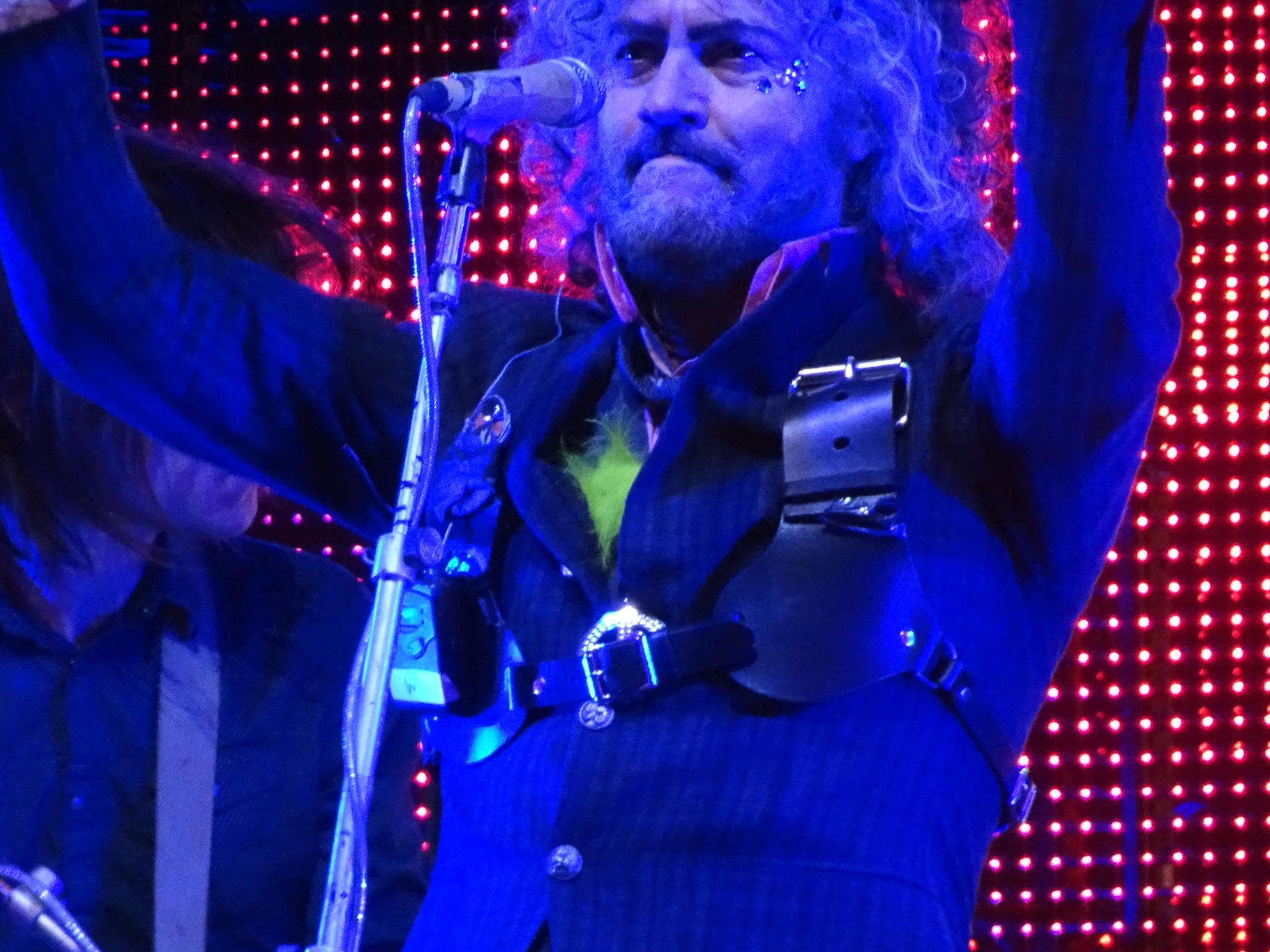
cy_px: 331
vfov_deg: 1.9
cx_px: 525
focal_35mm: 784
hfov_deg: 2.5
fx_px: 28765
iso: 800
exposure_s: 1/200
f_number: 6.3
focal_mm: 97.48
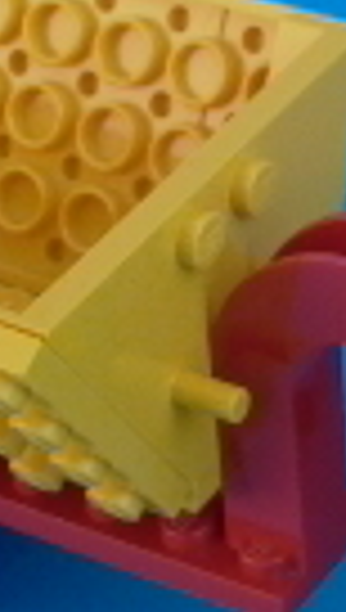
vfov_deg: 12.5
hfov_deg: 6.9
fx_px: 2743
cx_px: 759
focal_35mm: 169
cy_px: -32
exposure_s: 1/230
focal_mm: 7.13
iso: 100
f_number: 4.03
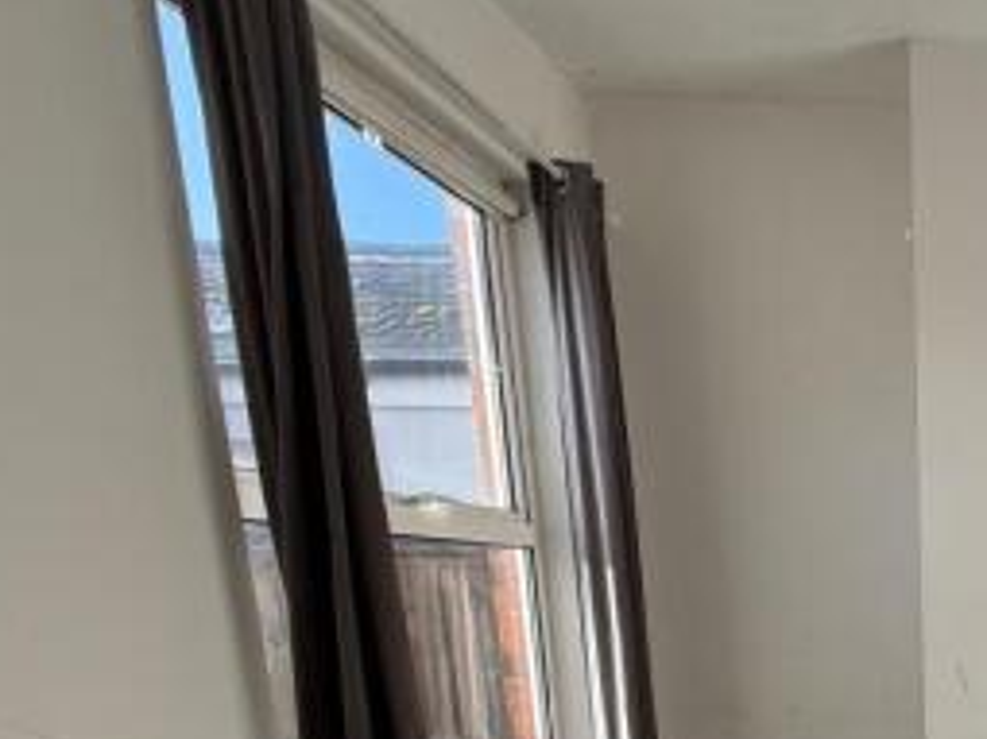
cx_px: 1105
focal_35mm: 32
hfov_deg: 43.1
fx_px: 912
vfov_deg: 38.1
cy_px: 776
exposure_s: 1/221
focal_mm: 2.22
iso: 50
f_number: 2.2
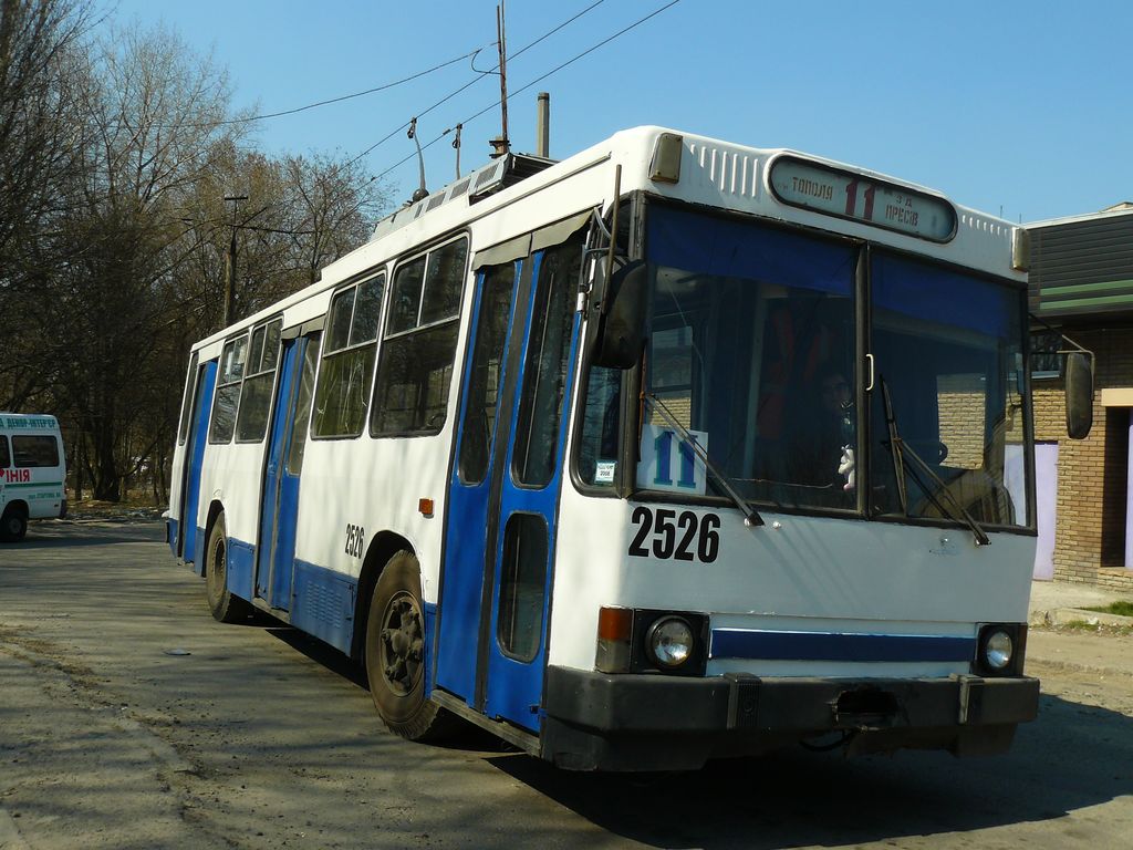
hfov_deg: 51.4
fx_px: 1178
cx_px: 566
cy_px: 425
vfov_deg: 39.7
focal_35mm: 36
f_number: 5.6
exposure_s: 1/400
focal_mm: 6
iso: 100
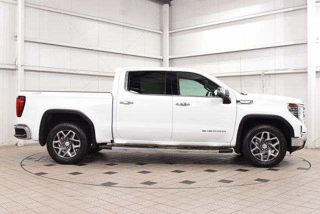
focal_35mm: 40
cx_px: 160
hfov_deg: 47.9
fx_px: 360
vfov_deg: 33.0
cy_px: 107
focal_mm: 27
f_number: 8
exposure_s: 1/60
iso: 1600
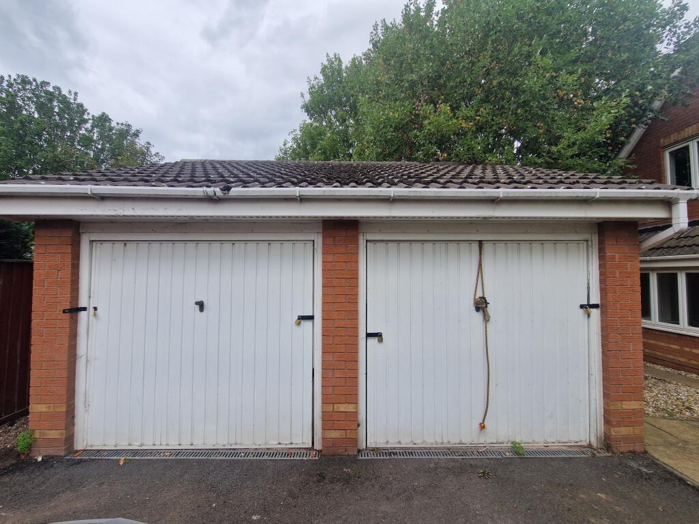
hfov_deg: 106.2
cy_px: 262
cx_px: 350
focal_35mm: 13
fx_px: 263
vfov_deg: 89.9
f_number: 2.2
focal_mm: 2.2
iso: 50
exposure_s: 1/1844
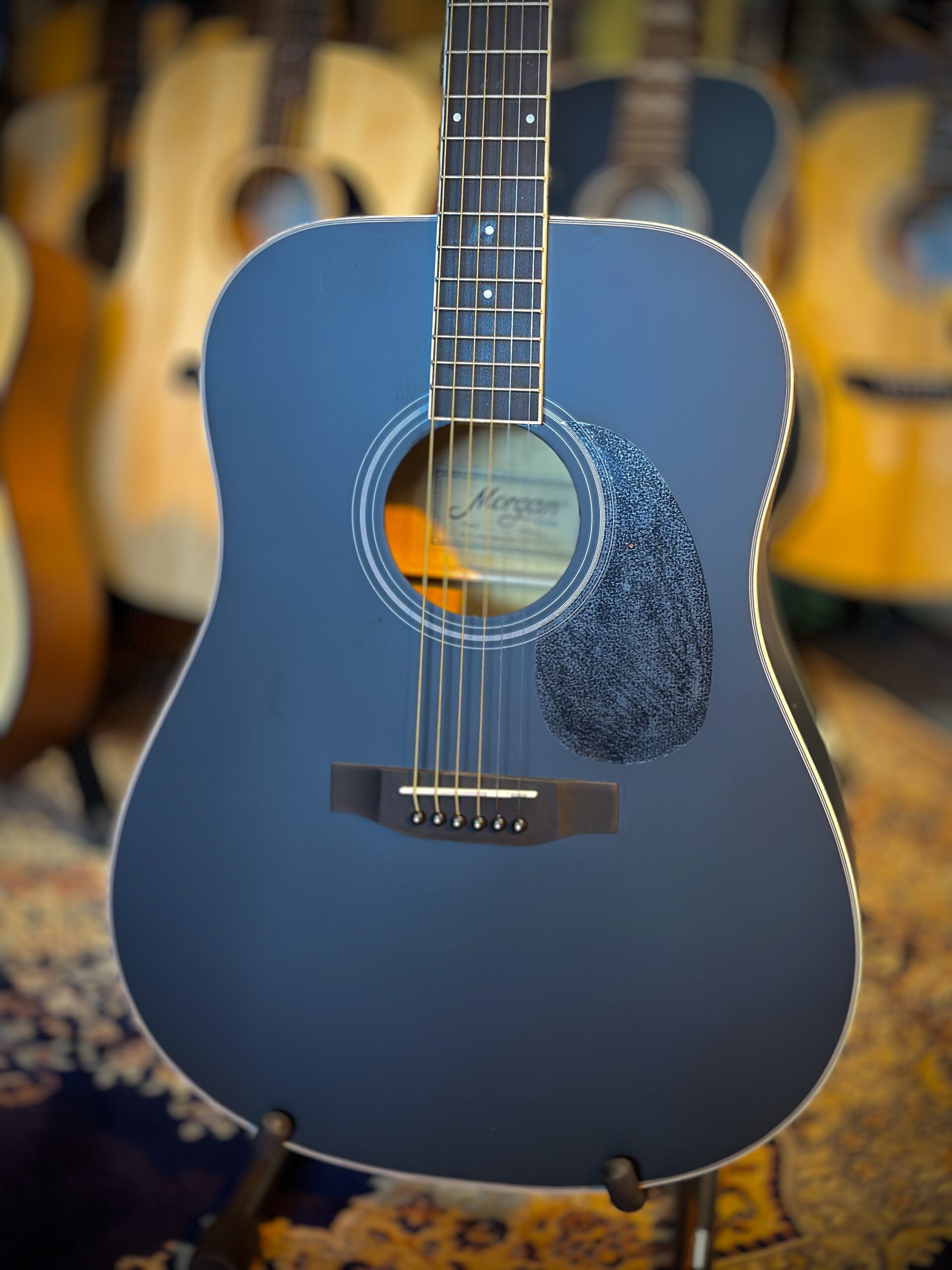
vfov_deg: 39.7
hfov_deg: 30.3
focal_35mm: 48
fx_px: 1760
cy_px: 635
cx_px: 476
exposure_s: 1/50
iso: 320
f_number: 1.78
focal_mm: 6.86
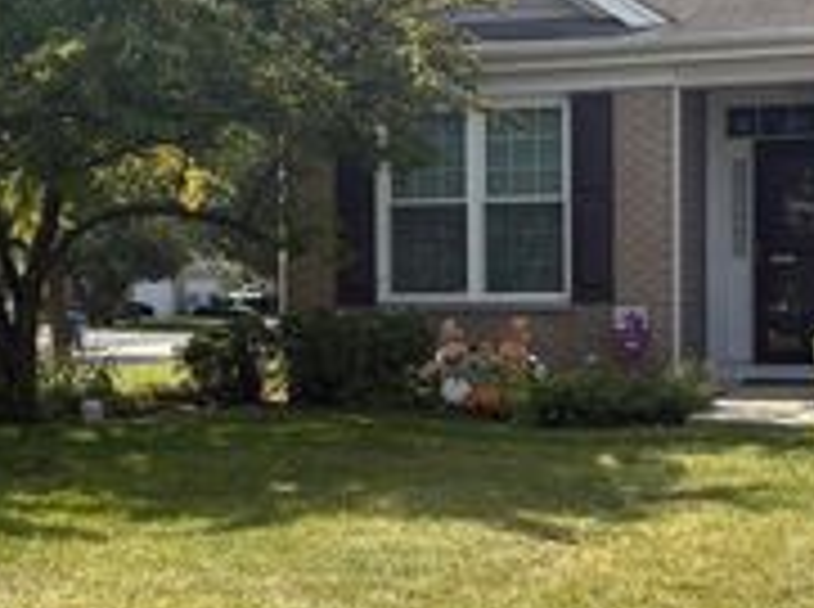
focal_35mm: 72
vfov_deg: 20.4
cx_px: 490
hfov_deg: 27.0
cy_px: 290
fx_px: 1690
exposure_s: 1/3623
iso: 64
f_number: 1.6
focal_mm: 5.96
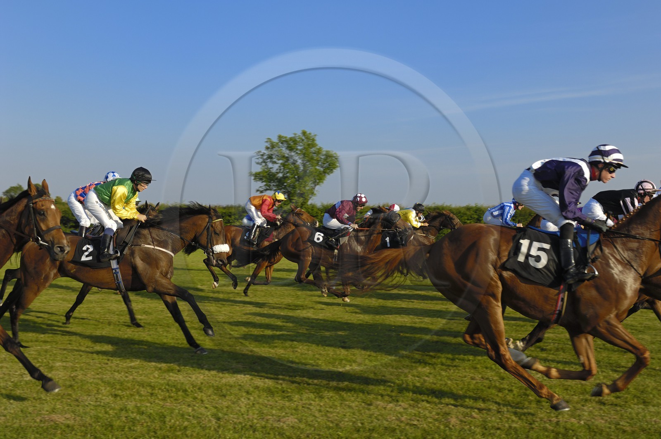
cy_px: 220
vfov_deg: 31.8
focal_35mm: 42
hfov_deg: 46.5
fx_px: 770
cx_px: 330
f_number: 5
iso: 100
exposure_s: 1/500
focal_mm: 28
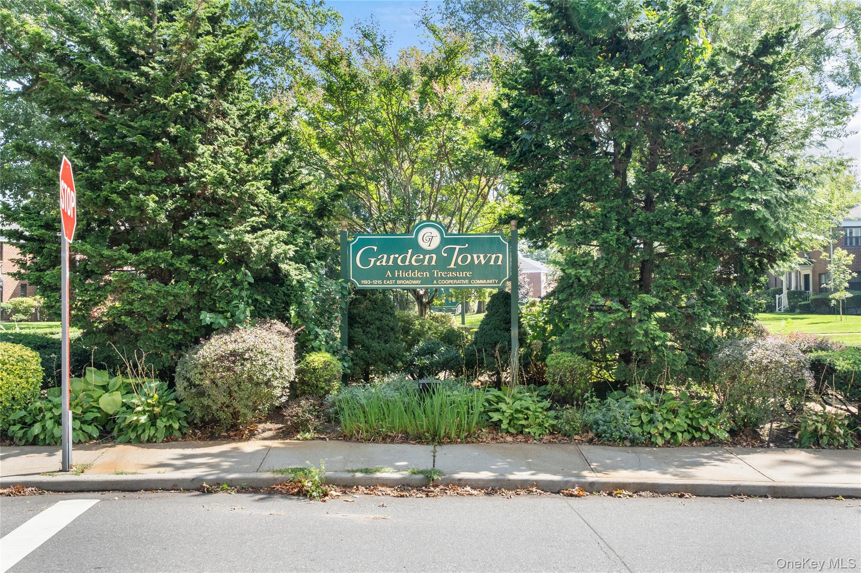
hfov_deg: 53.1
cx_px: 430
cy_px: 286
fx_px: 861
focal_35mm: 36
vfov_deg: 36.8
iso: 640
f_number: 9
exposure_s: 1/160
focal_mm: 24
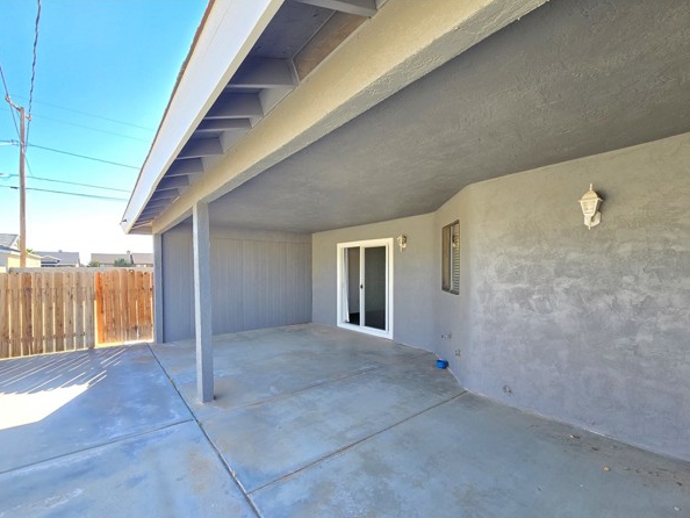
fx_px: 279
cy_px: 276
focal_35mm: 14
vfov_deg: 85.6
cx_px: 330
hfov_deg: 102.0
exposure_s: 1/155
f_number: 2.2
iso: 50
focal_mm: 2.2
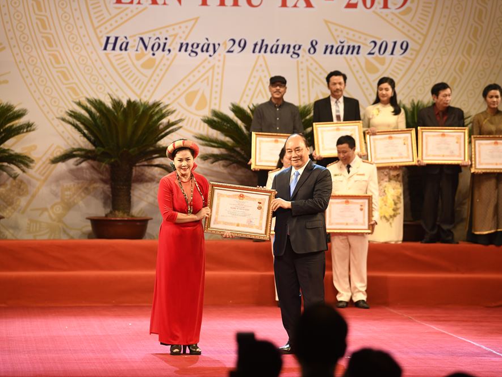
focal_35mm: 174
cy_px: 188
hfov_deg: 11.4
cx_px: 265
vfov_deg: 8.5
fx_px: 2523
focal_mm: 160
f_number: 3.5
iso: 1000
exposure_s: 1/200
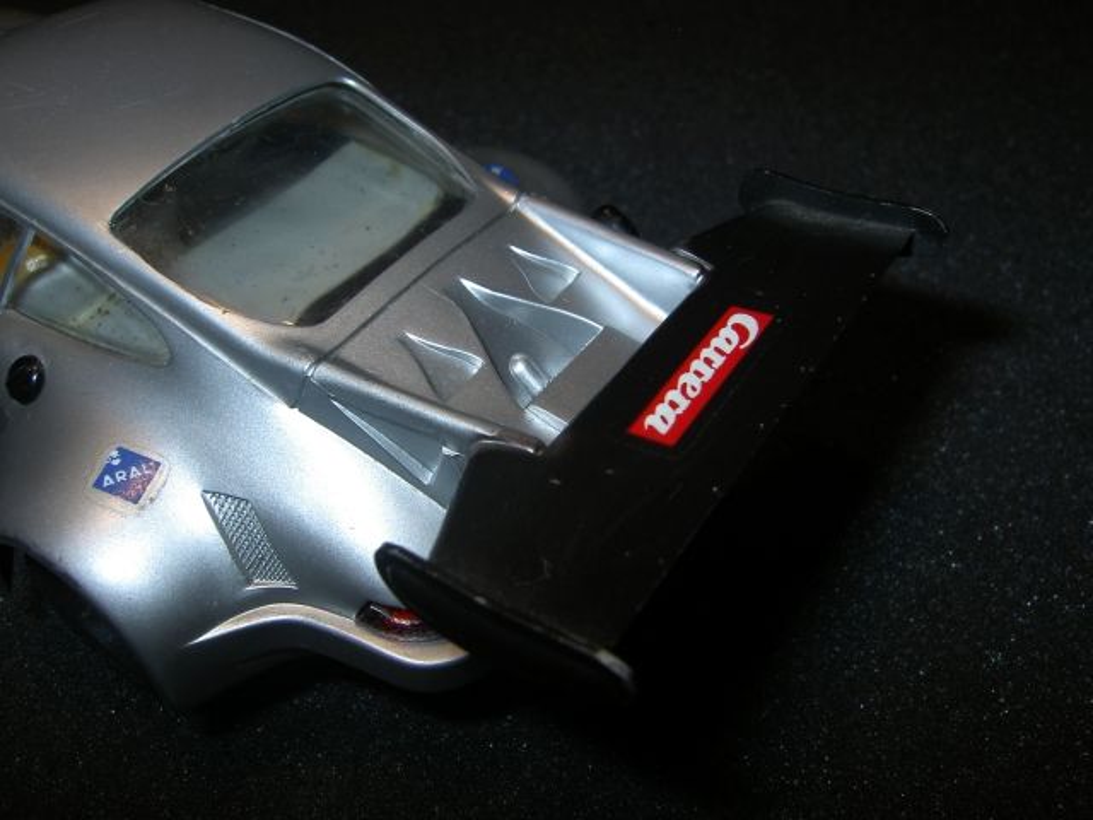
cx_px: 546
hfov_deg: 54.0
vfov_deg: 41.8
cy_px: 410
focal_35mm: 34
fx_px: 1074
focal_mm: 5.6
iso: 50
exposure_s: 1/60
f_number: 4.7
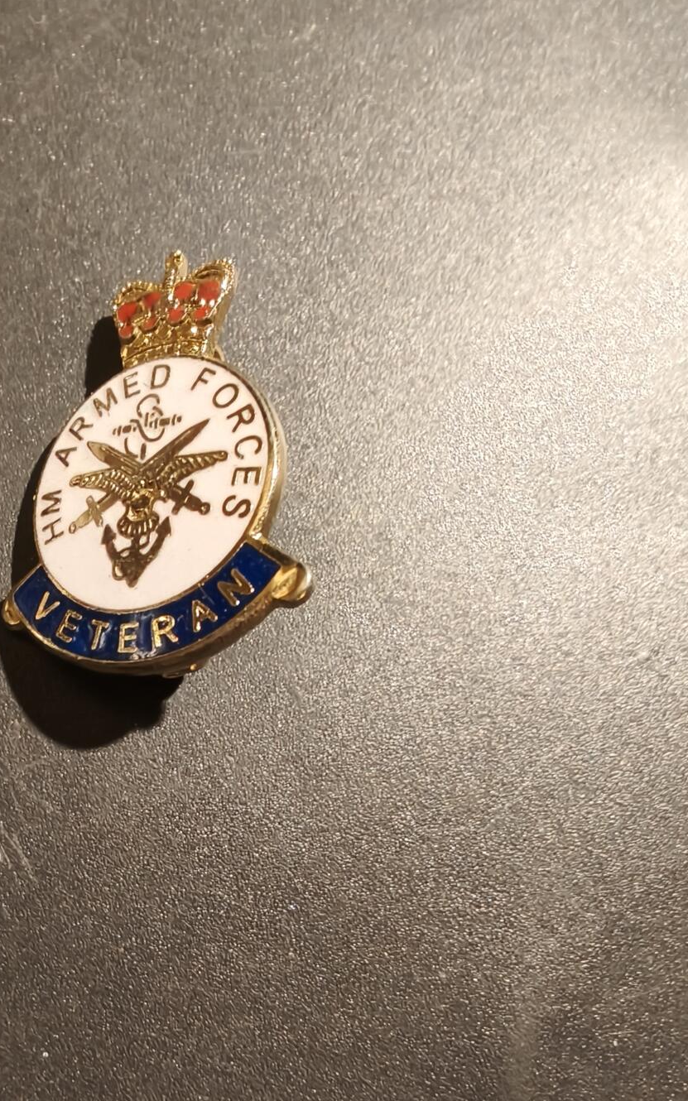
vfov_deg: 57.4
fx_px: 990
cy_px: 687
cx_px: 141
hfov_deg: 37.0
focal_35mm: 33
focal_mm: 2.32
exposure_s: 1/50
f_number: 2
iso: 400
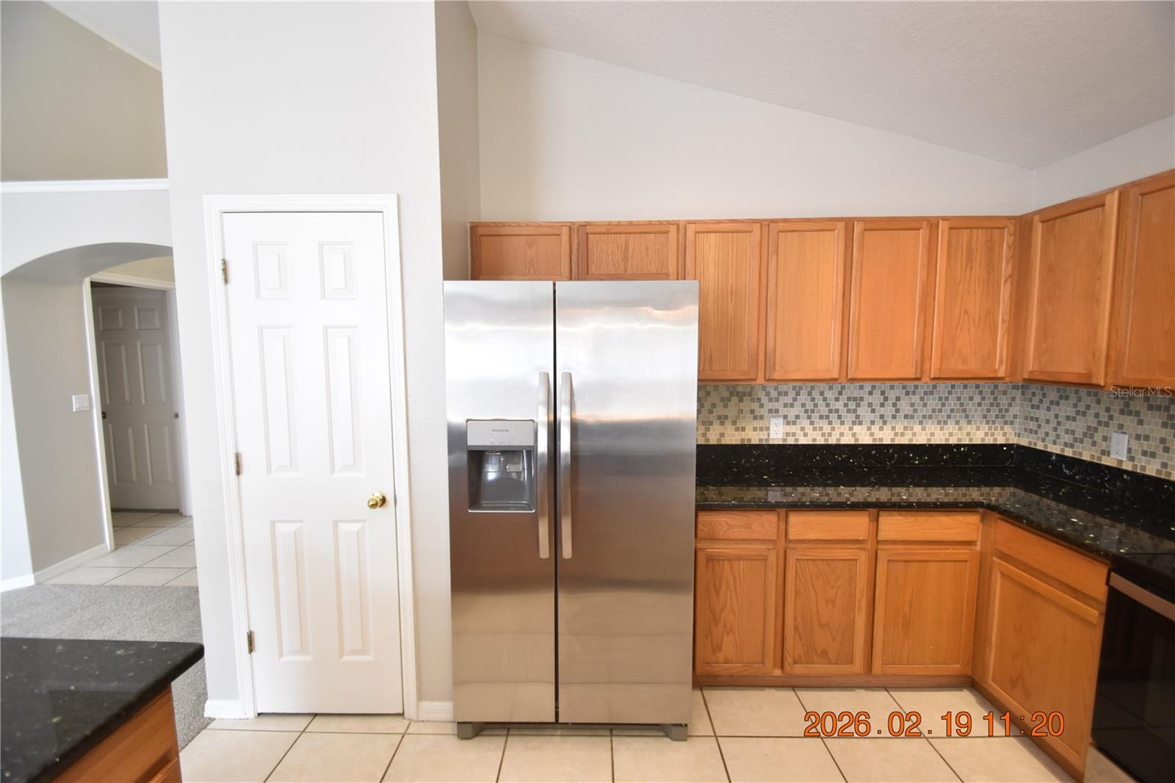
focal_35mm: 15
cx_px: 588
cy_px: 392
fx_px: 489
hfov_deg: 100.4
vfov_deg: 77.3
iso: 800
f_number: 3.5
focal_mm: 10
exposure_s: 1/45
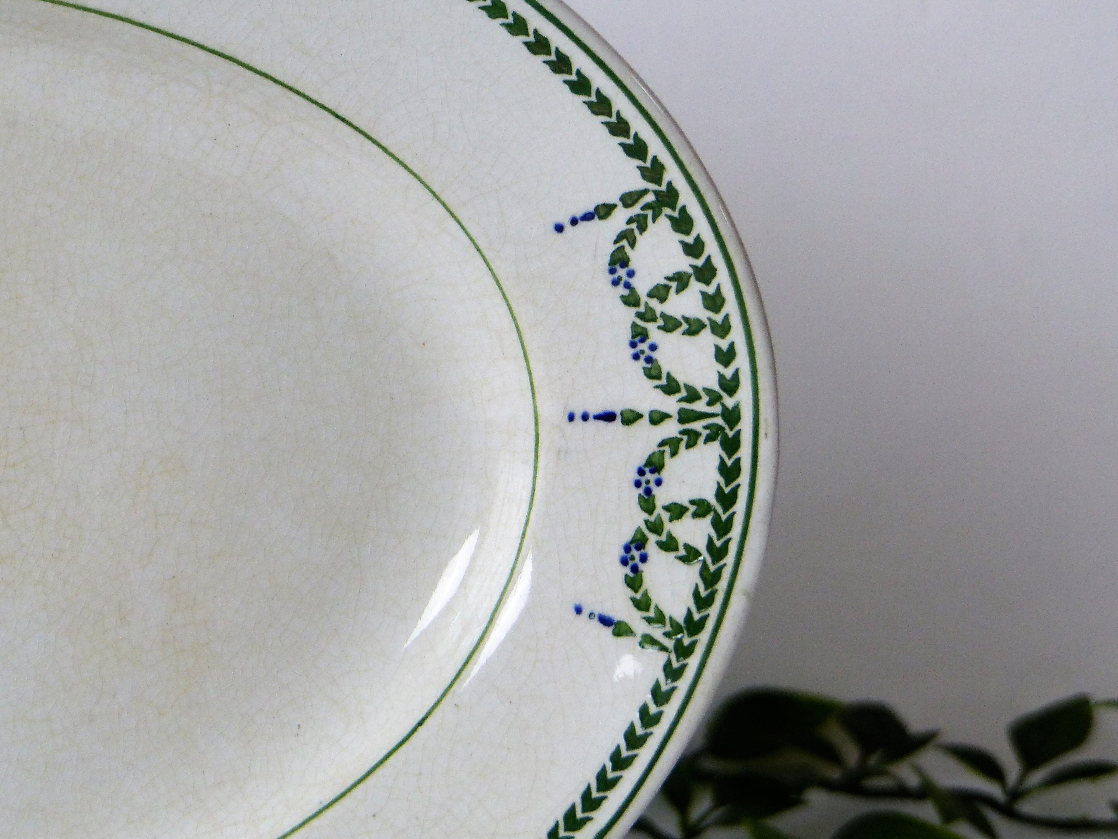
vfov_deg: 5.9
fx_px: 8107
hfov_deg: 7.9
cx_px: 559
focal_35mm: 251
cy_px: 420
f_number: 2.8
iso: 200
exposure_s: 1/80
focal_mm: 41.1
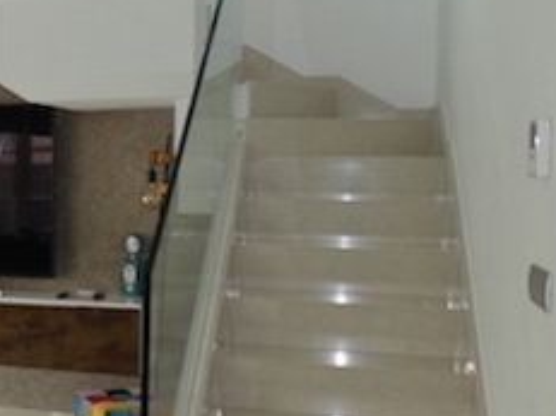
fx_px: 979
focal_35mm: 61
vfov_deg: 24.0
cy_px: 216
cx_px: -81
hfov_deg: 28.3
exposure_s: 1/40
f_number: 2.8
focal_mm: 3.6
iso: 100
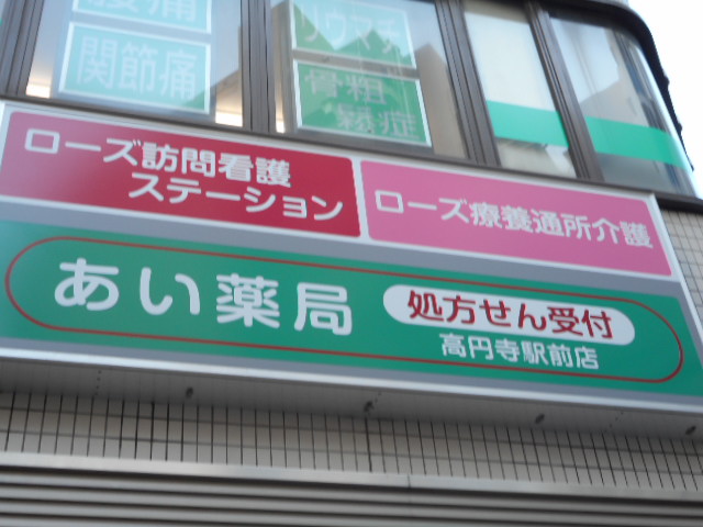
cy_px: 264
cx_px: 352
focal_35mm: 51
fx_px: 1036
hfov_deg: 37.5
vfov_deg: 28.6
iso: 100
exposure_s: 1/30
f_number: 4.9
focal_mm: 9.1
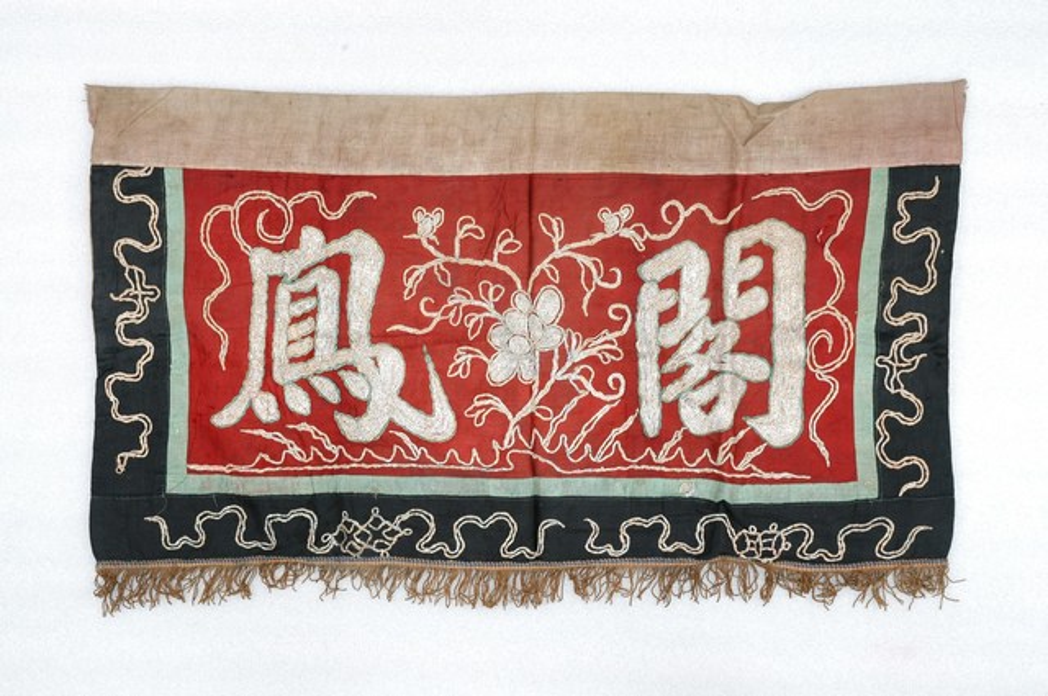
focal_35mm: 60
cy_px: 348
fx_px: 1744
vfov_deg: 22.6
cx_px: 524
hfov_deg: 33.4
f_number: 8
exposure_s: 1/4
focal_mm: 40
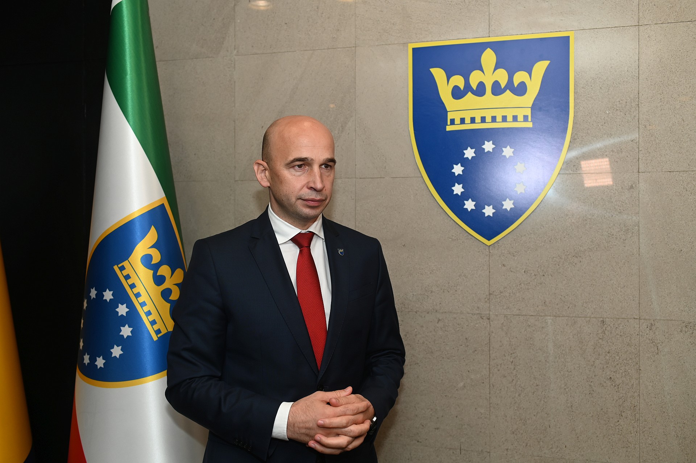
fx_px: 676
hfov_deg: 54.5
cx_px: 348
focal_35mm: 35
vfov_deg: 37.8
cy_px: 232
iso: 320
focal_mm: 35
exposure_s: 1/200
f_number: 3.2
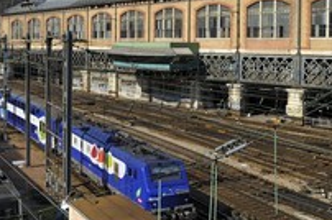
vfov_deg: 26.6
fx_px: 460
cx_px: 131
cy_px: 57
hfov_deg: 39.5
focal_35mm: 50
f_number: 11
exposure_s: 1/200
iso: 200
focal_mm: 24
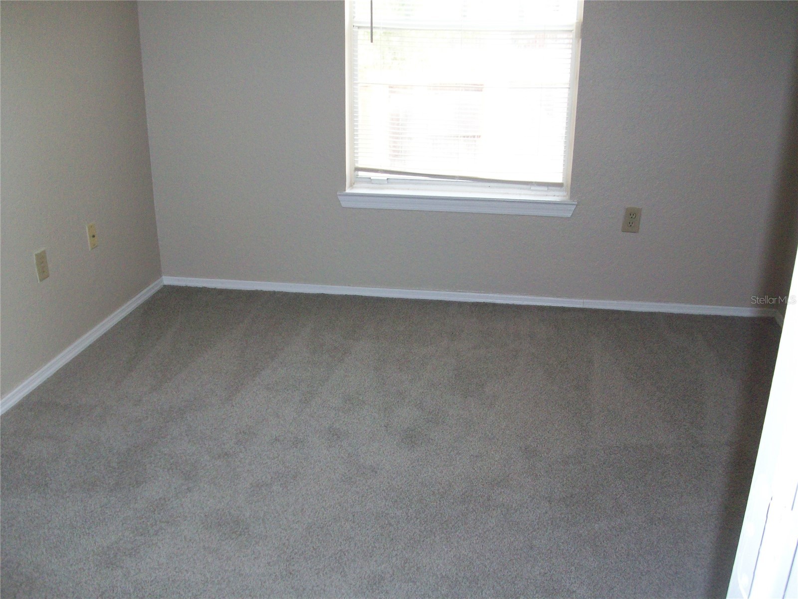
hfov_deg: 54.0
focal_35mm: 34
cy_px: 300
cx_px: 399
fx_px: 784
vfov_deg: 41.8
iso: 160
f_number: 2.8
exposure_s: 1/60
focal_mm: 5.7
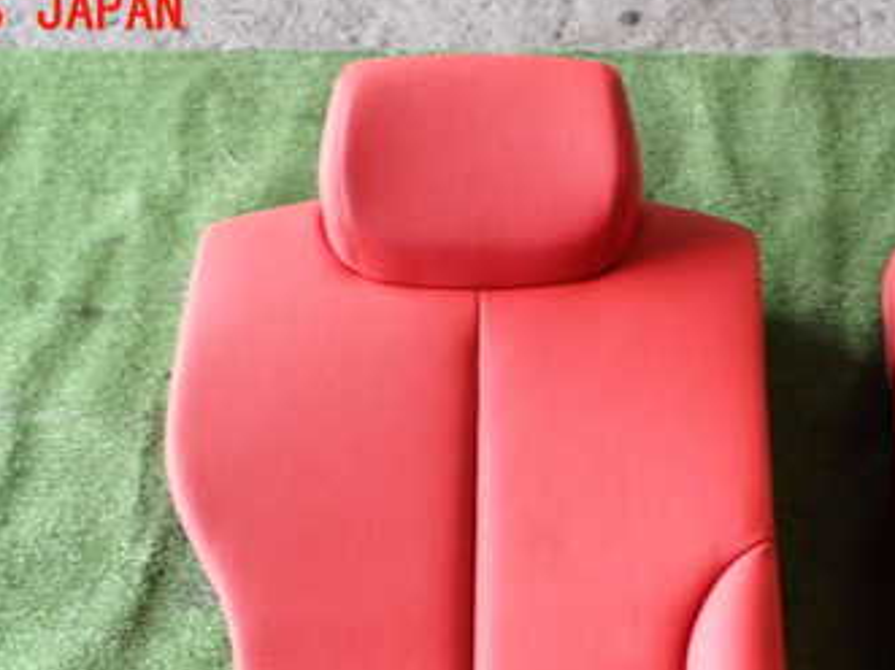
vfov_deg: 24.6
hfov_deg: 33.2
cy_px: 586
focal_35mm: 58
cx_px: 503
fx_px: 1499
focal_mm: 5.79
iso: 200
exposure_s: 1/50
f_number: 2.4
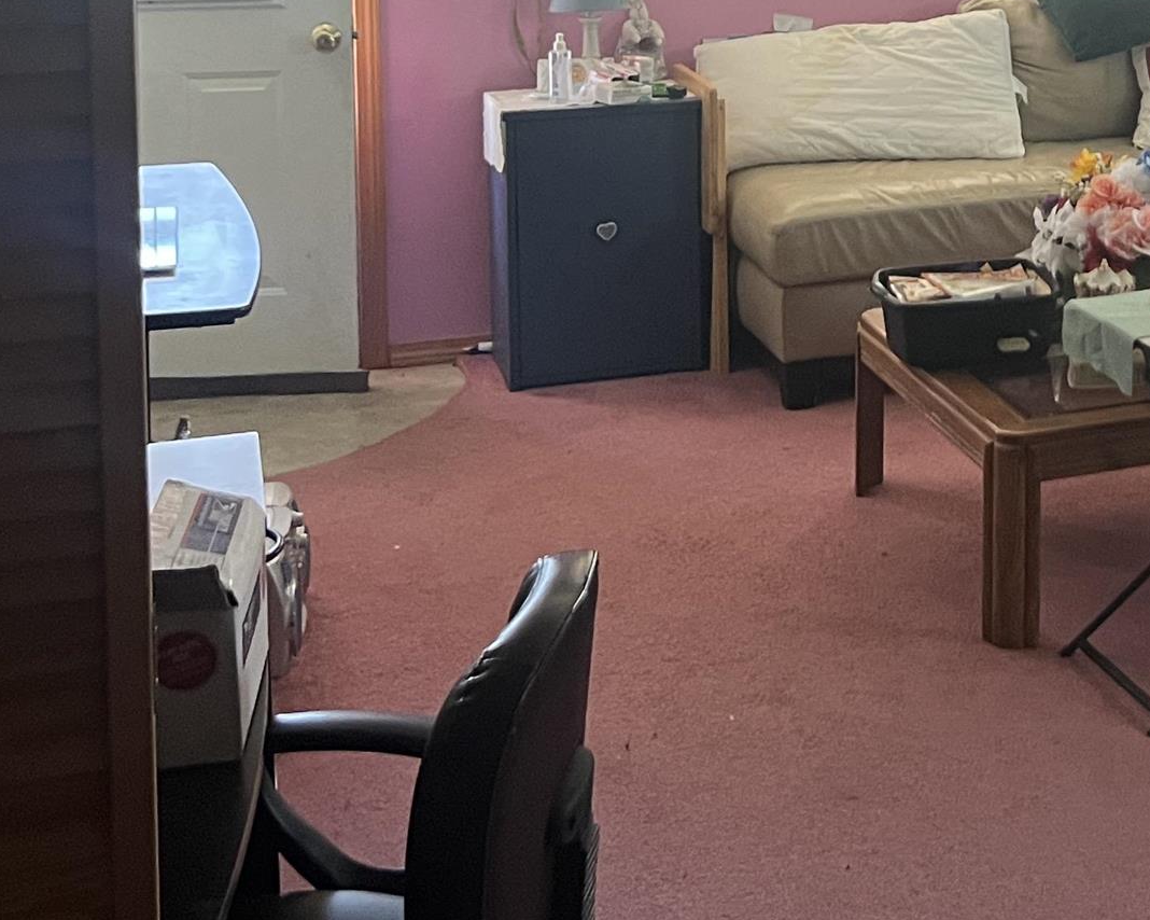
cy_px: -60
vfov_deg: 20.1
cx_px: 1132
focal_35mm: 73
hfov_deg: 24.9
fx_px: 2484
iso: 320
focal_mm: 5.7
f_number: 1.5
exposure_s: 1/60
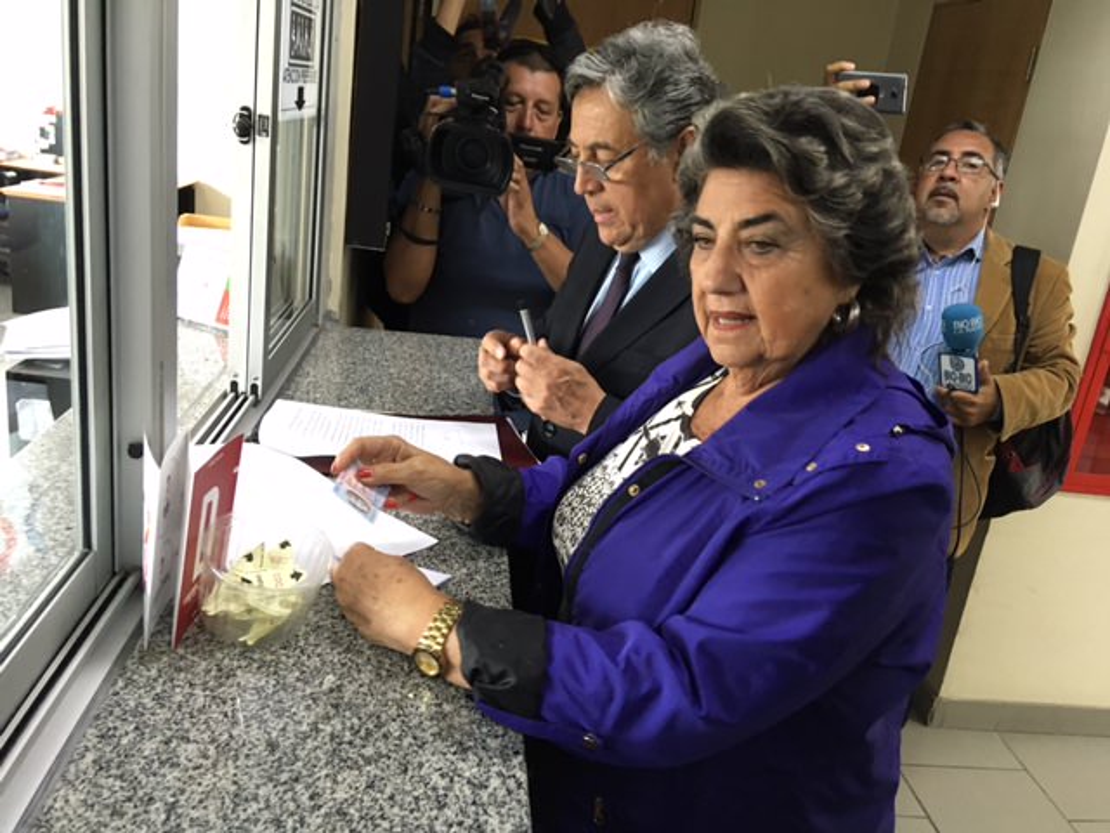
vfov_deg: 48.2
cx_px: 555
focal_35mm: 29
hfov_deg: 61.7
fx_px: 930
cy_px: 416
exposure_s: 1/33
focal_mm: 4.15
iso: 200
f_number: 2.2
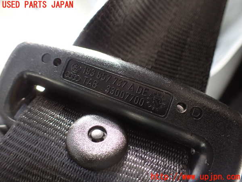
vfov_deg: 46.8
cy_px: 91
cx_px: 121
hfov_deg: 60.0
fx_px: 210
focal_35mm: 30
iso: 320
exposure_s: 1/125
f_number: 2.3
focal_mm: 5.4
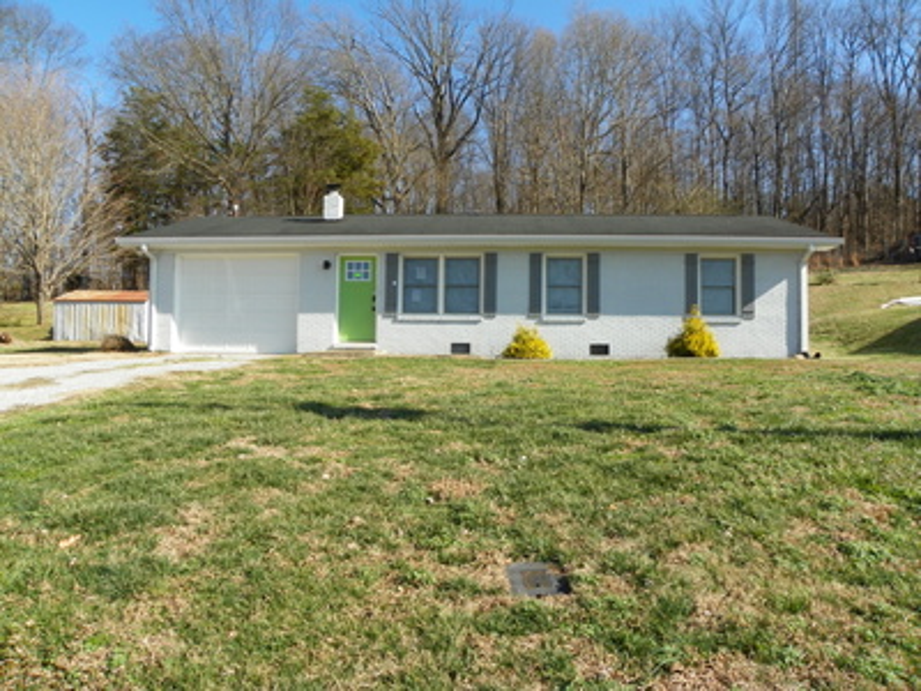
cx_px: 460
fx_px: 692
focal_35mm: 26
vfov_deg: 53.1
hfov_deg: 67.3
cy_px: 346
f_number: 8
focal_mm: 4.6
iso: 64
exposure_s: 1/125
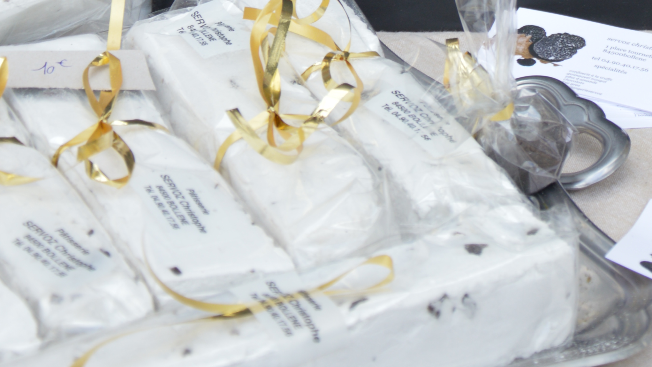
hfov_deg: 11.5
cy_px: -518
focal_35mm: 185
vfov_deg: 6.3
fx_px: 3199
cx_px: 614
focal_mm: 40
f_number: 4.5
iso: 100
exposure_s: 1/80
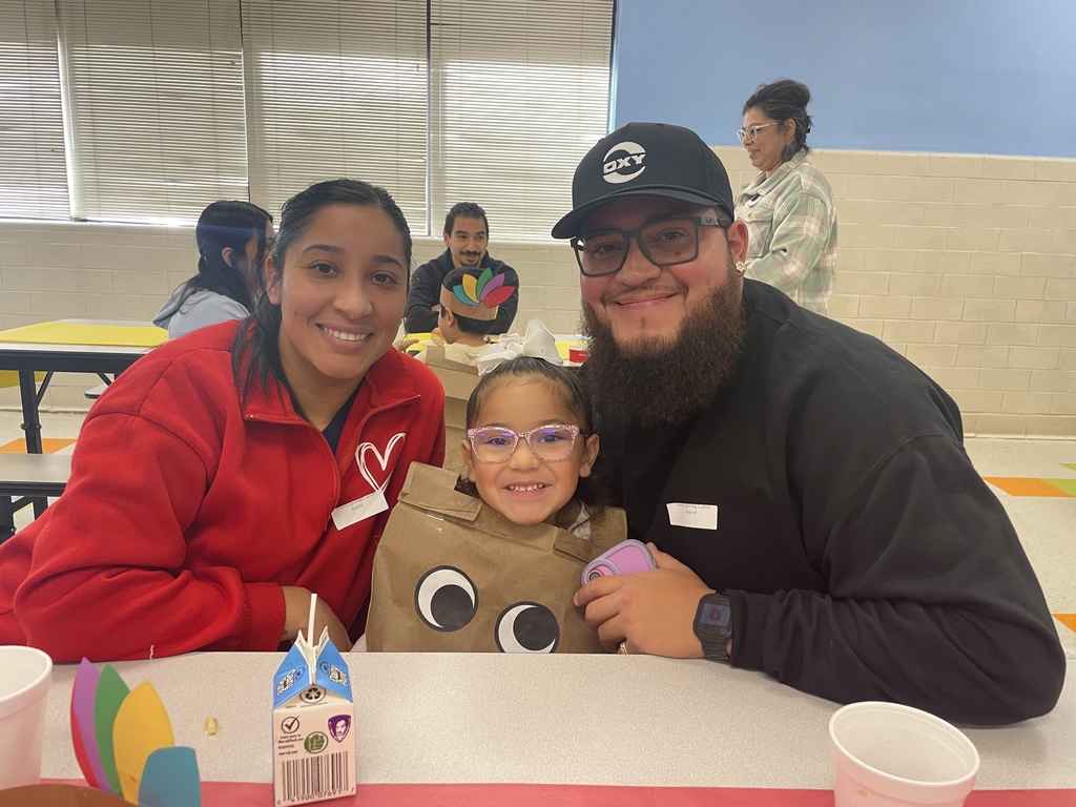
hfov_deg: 67.3
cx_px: 538
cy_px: 404
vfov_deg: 53.1
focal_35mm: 26
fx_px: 808
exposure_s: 1/60
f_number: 1.6
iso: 100
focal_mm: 4.2
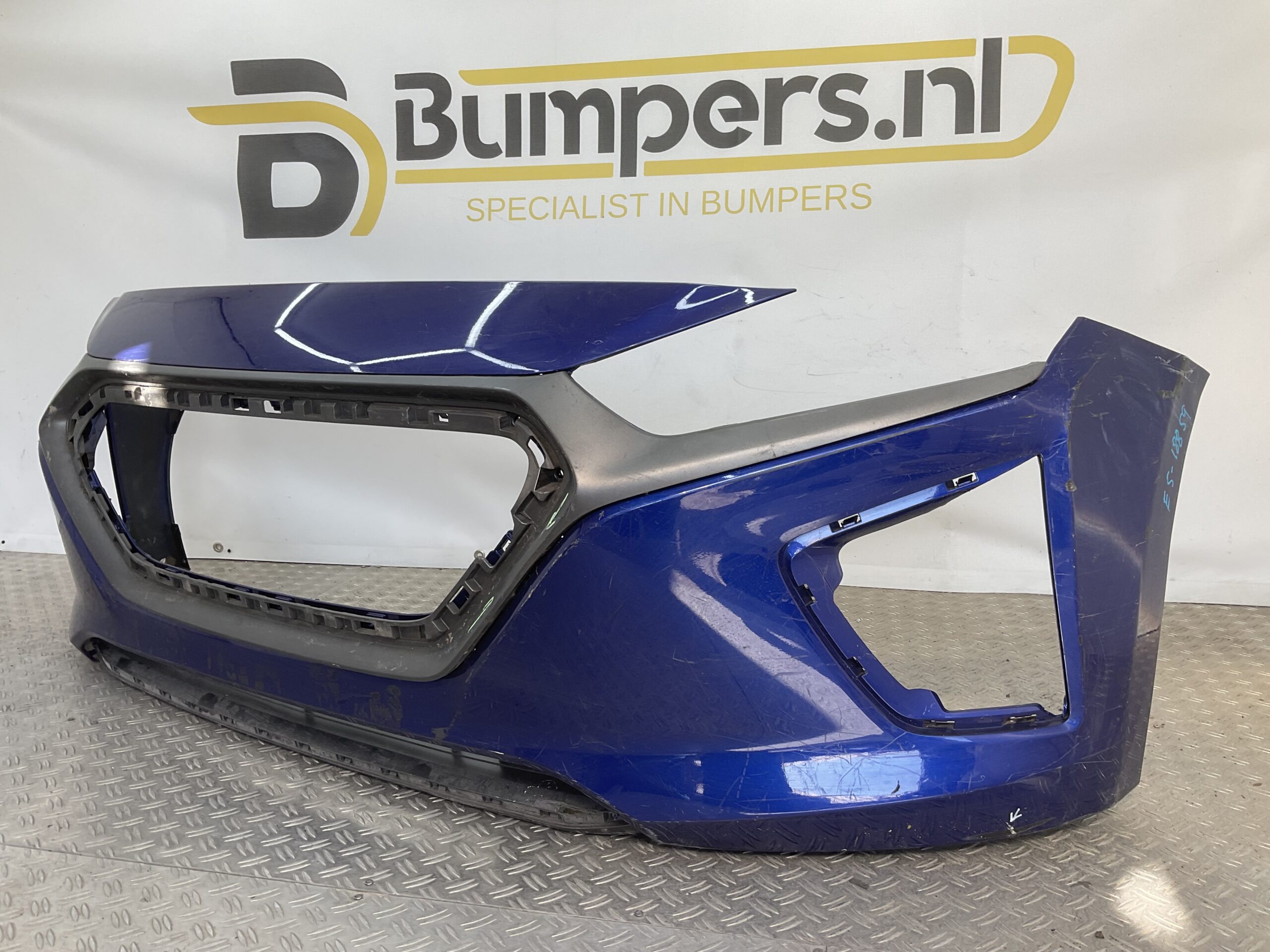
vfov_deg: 48.2
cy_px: 476
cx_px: 635
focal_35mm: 29
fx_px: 1064
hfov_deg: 61.7
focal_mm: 3
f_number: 1.8
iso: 16
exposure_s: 1/128
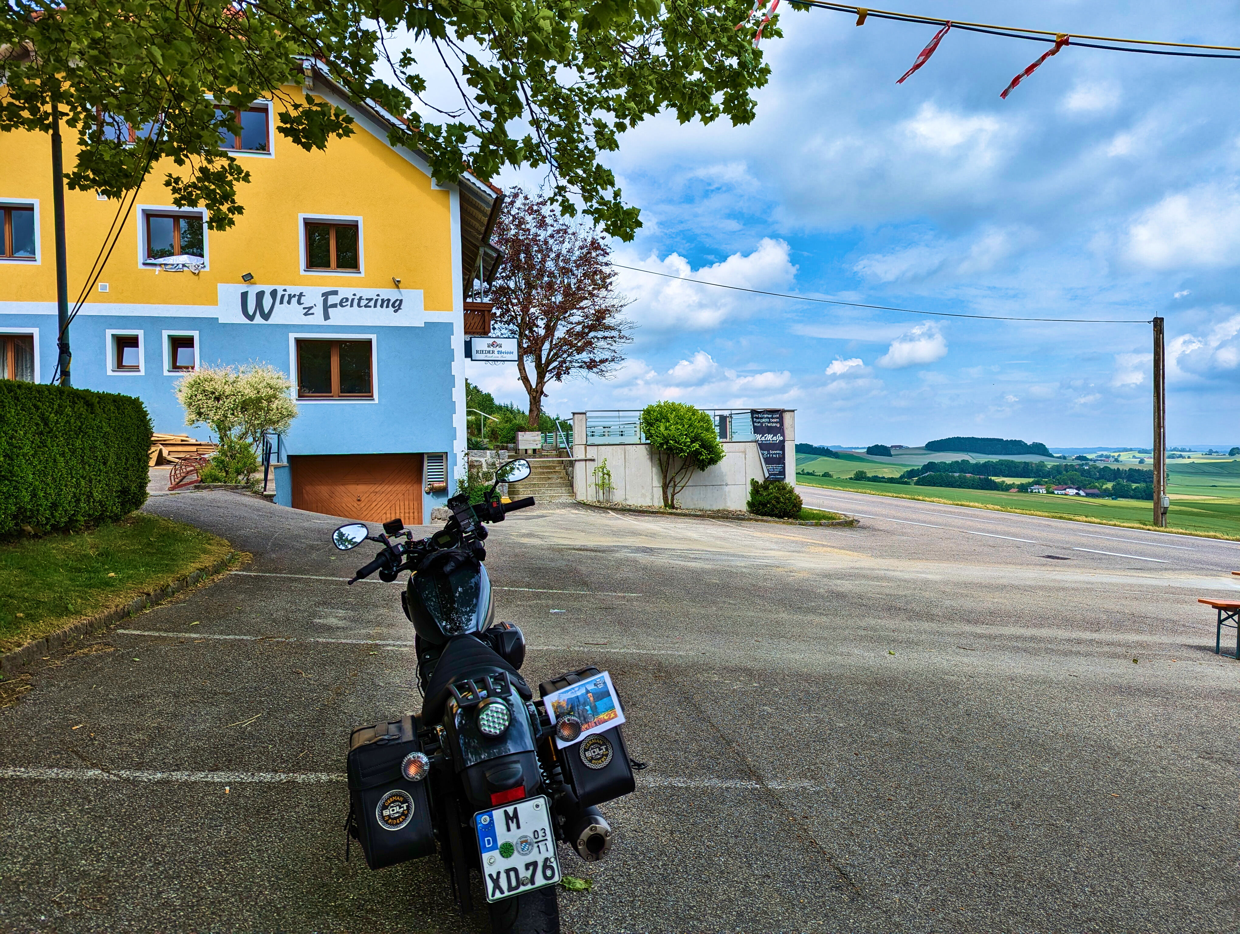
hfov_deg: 71.5
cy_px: 467
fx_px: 861
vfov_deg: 56.9
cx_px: 620
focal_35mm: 24
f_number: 1.85
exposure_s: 1/1919
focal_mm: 6.81
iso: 50
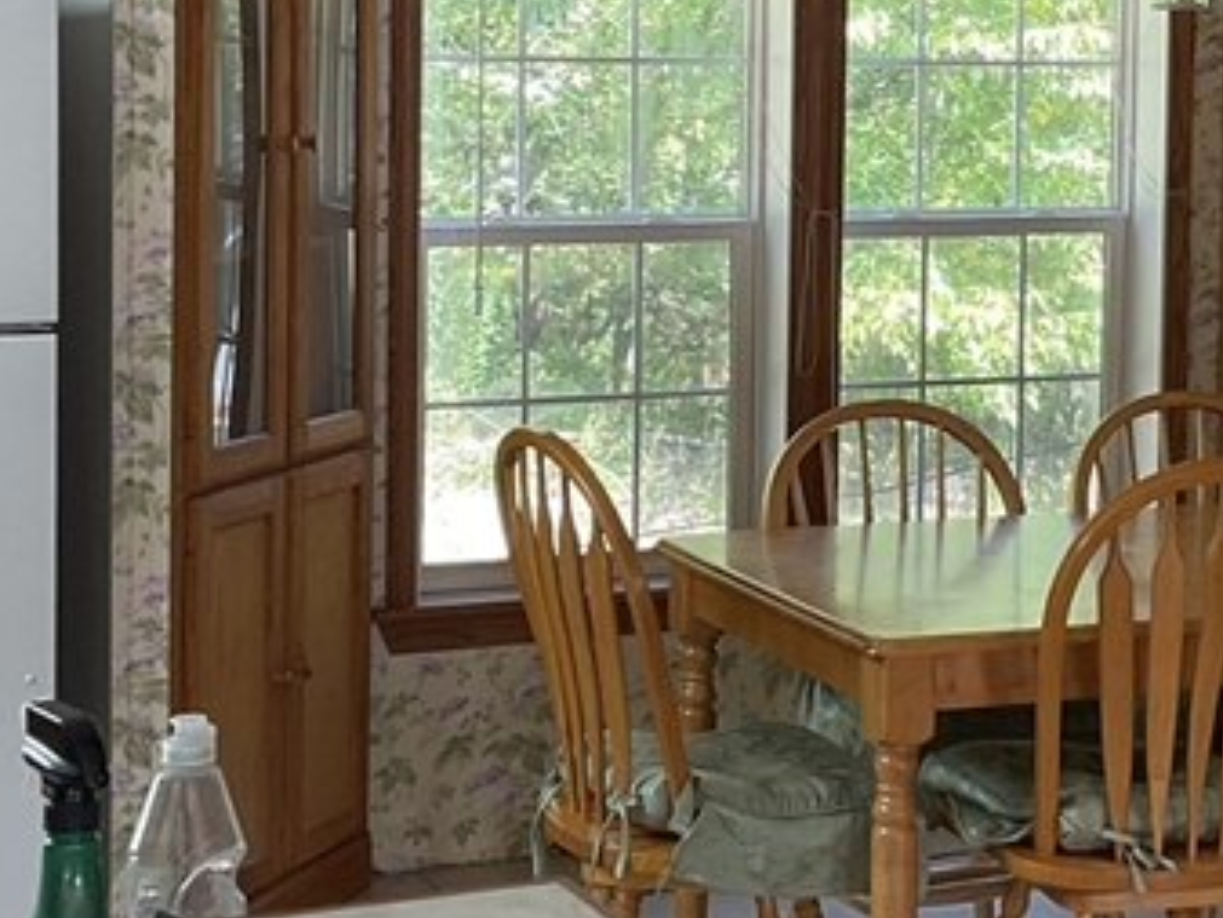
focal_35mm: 88
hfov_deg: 22.0
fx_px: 3110
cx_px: 922
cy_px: 149
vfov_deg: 16.6
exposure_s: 1/60
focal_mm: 3
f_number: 1.8
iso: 50
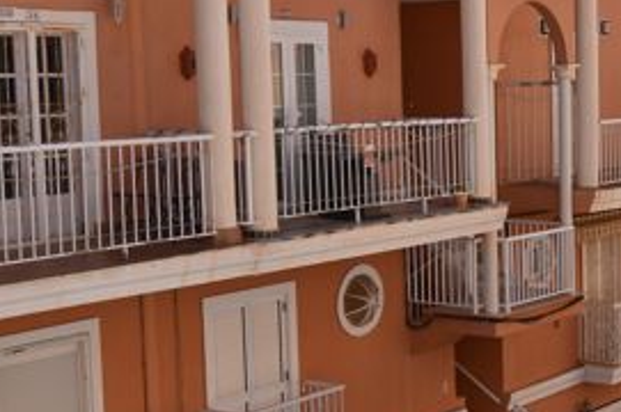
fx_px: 1344
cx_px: 512
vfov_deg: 17.4
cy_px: 203
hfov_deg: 25.5
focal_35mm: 78
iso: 100
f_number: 8
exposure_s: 1/320
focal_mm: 20
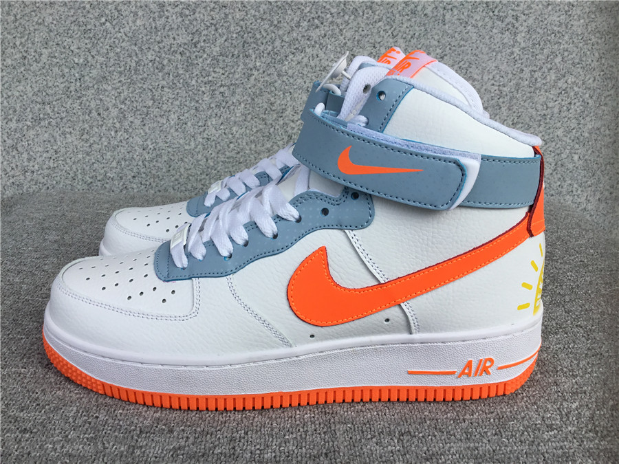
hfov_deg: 58.4
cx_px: 310
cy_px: 232
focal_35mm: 31
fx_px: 554
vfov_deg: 45.4
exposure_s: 1/791
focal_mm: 3.3
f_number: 2.4
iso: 25
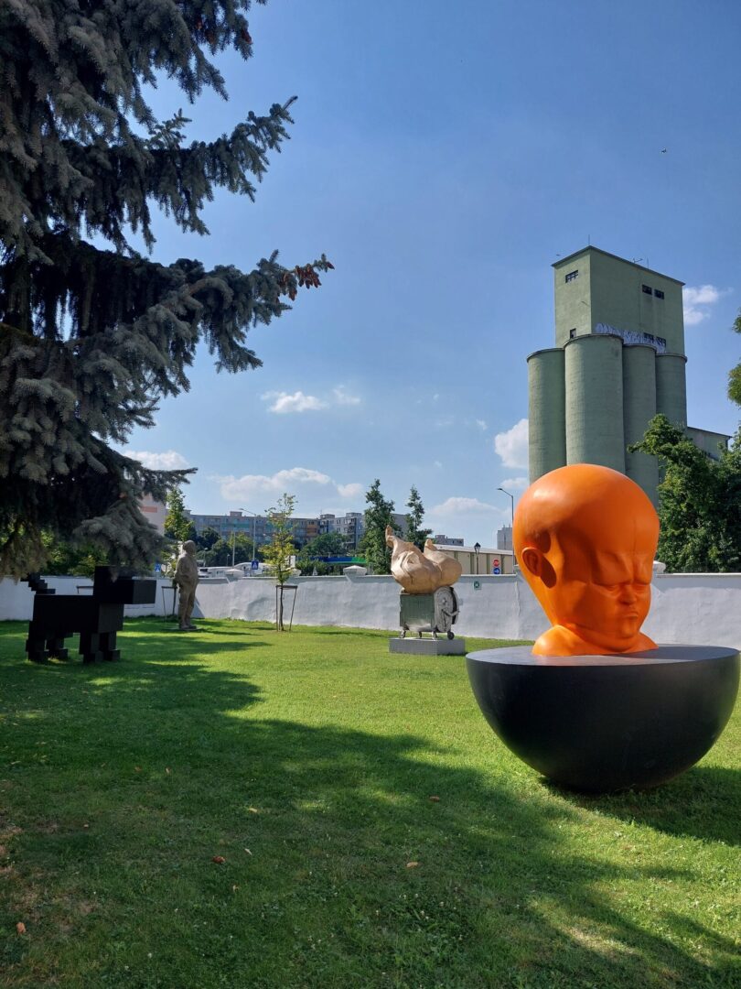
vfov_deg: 69.4
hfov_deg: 54.9
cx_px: 370
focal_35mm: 25
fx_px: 714
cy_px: 494
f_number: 1.8
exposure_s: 1/1486
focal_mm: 5.23
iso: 25
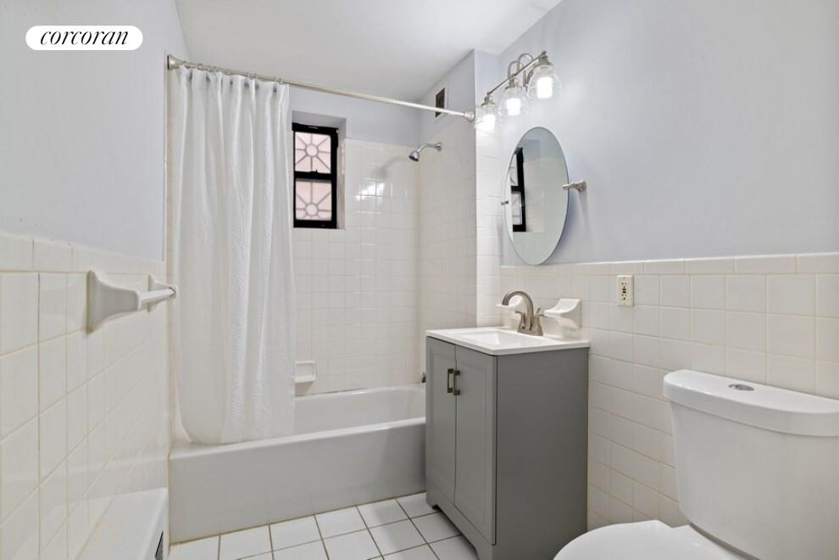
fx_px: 419
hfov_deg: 90.0
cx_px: 420
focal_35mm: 18
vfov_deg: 67.4
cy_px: 280
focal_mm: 18
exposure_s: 1/8
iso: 200
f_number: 11
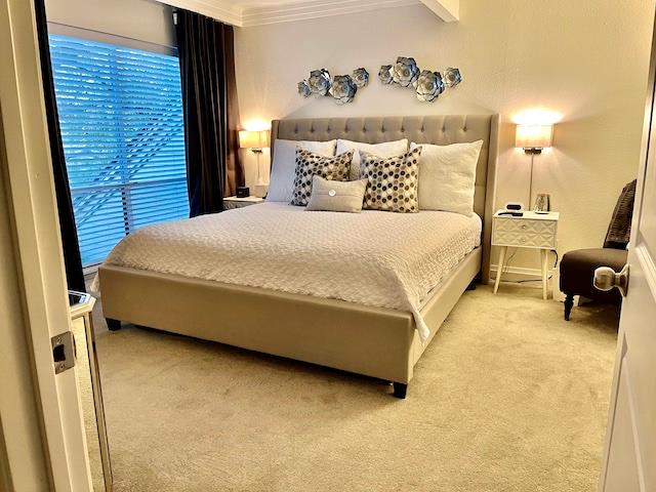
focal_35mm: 26
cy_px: 246
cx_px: 328
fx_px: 493
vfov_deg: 53.1
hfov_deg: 67.3
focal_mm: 5.1
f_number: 1.6
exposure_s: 1/42
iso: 125
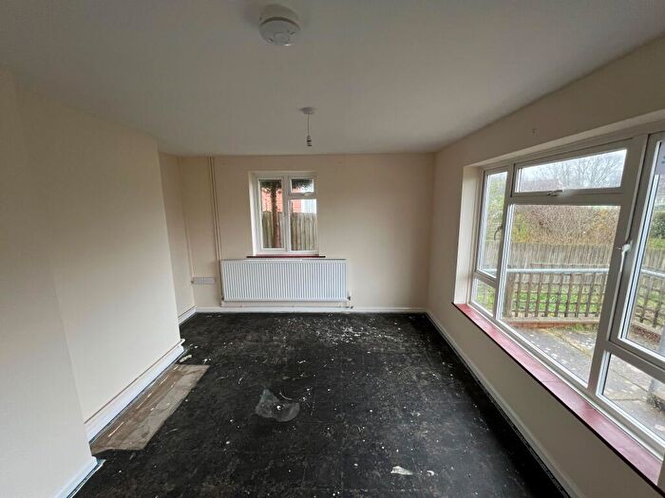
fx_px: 250
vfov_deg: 89.9
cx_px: 332
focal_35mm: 13
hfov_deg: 106.2
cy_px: 249
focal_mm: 1.57
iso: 250
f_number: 1.8
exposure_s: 1/82
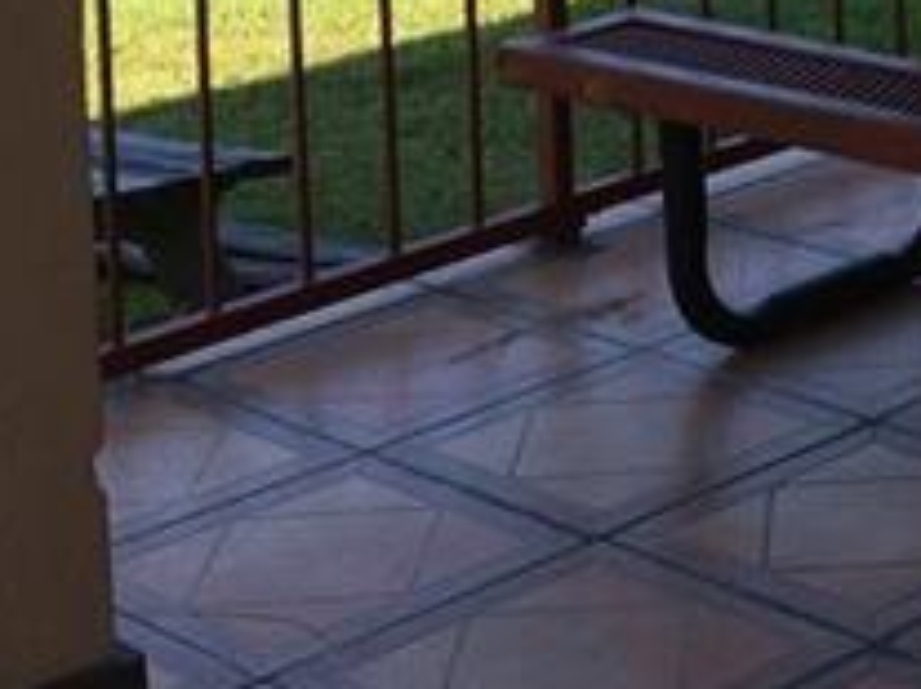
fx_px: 2978
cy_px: -431
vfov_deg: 12.4
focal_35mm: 112
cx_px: 1054
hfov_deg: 16.9
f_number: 2.2
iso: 25
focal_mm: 4.15
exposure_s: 1/472
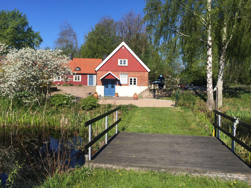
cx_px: 126
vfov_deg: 48.2
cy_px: 94
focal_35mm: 29
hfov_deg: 61.7
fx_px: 210
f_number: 2.2
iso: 32
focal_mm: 4.15
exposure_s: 1/2053
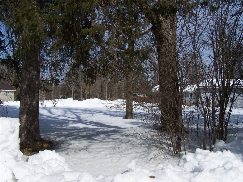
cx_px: 122
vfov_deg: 37.7
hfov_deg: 49.0
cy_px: 91
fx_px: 267
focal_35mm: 38
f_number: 5.6
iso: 80
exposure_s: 1/750
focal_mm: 6.3
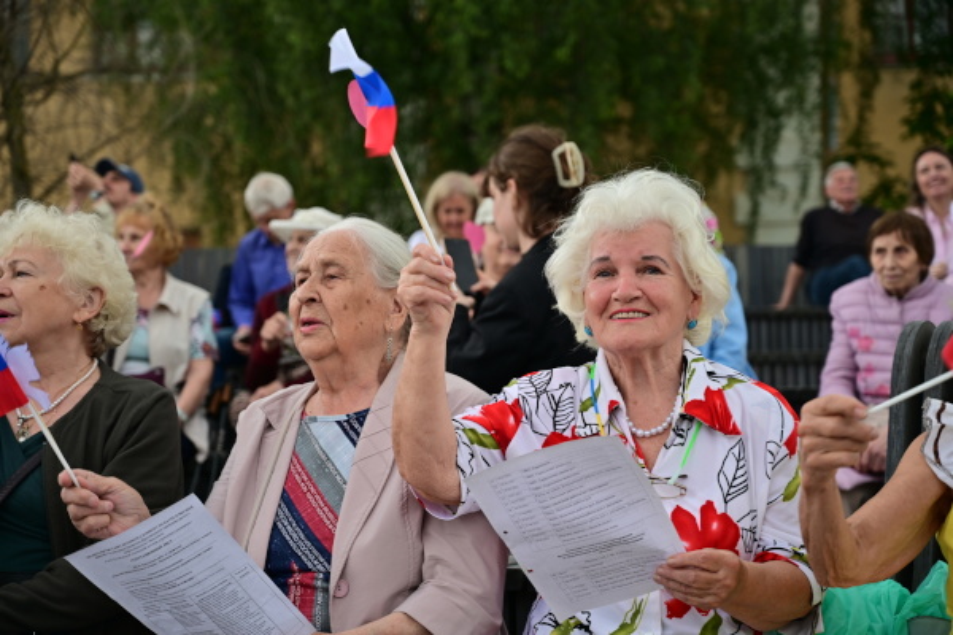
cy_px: 318
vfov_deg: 19.5
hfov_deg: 28.8
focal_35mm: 70
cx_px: 476
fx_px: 1853
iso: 100
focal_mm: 70
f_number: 4
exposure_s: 1/160
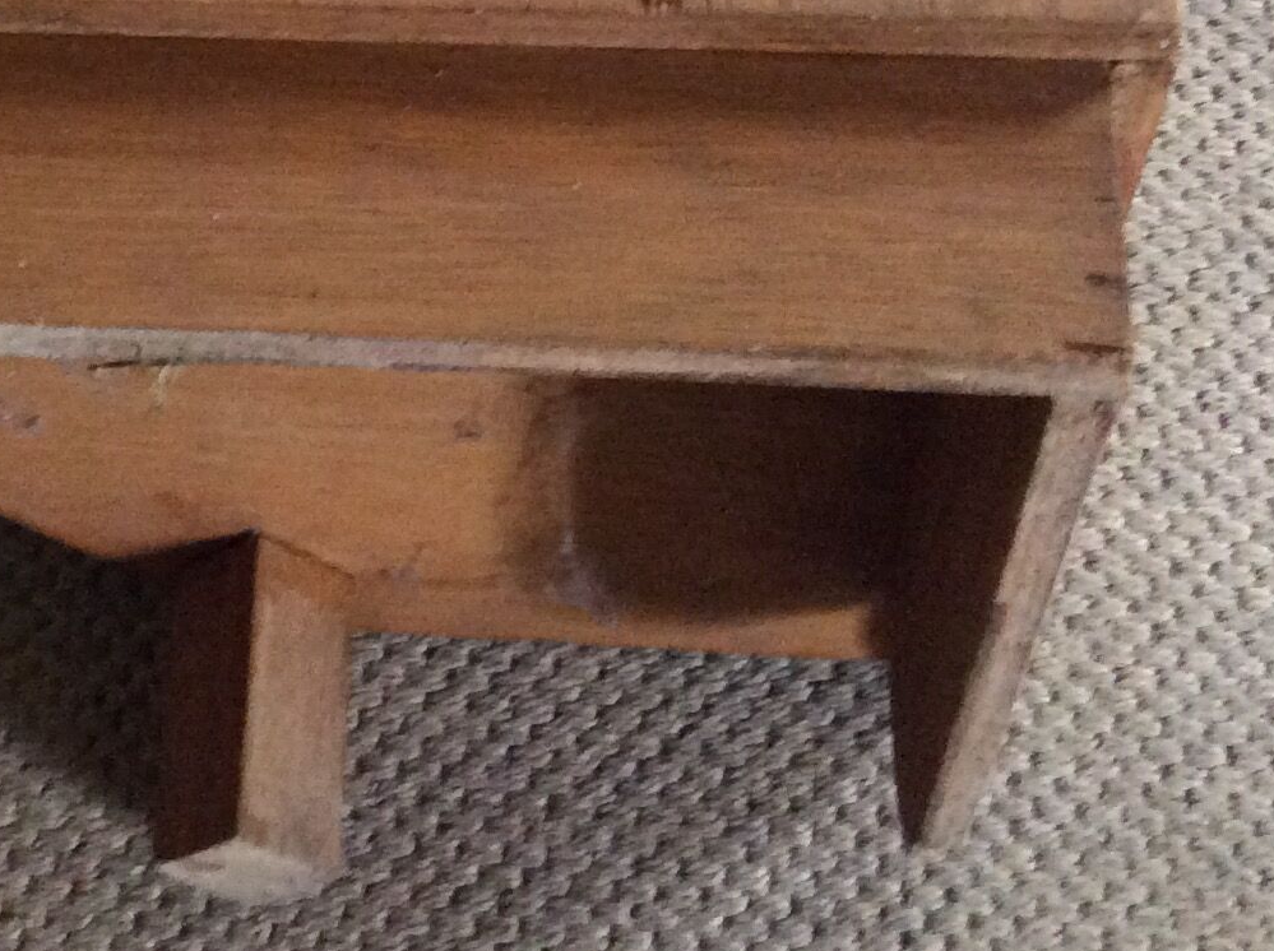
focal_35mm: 83
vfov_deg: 17.6
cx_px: 189
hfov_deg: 23.1
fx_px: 3050
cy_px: 204
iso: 250
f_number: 2.4
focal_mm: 3.3
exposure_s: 1/17
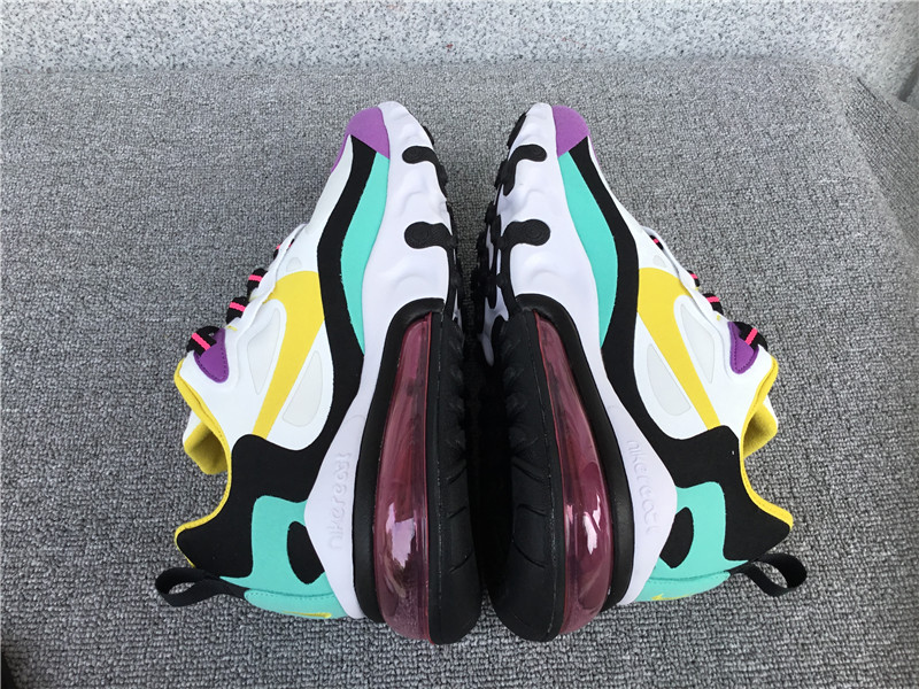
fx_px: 823
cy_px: 344
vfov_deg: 45.4
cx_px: 460
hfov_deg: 58.4
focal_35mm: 31
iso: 25
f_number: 2.4
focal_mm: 3.3
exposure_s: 1/342
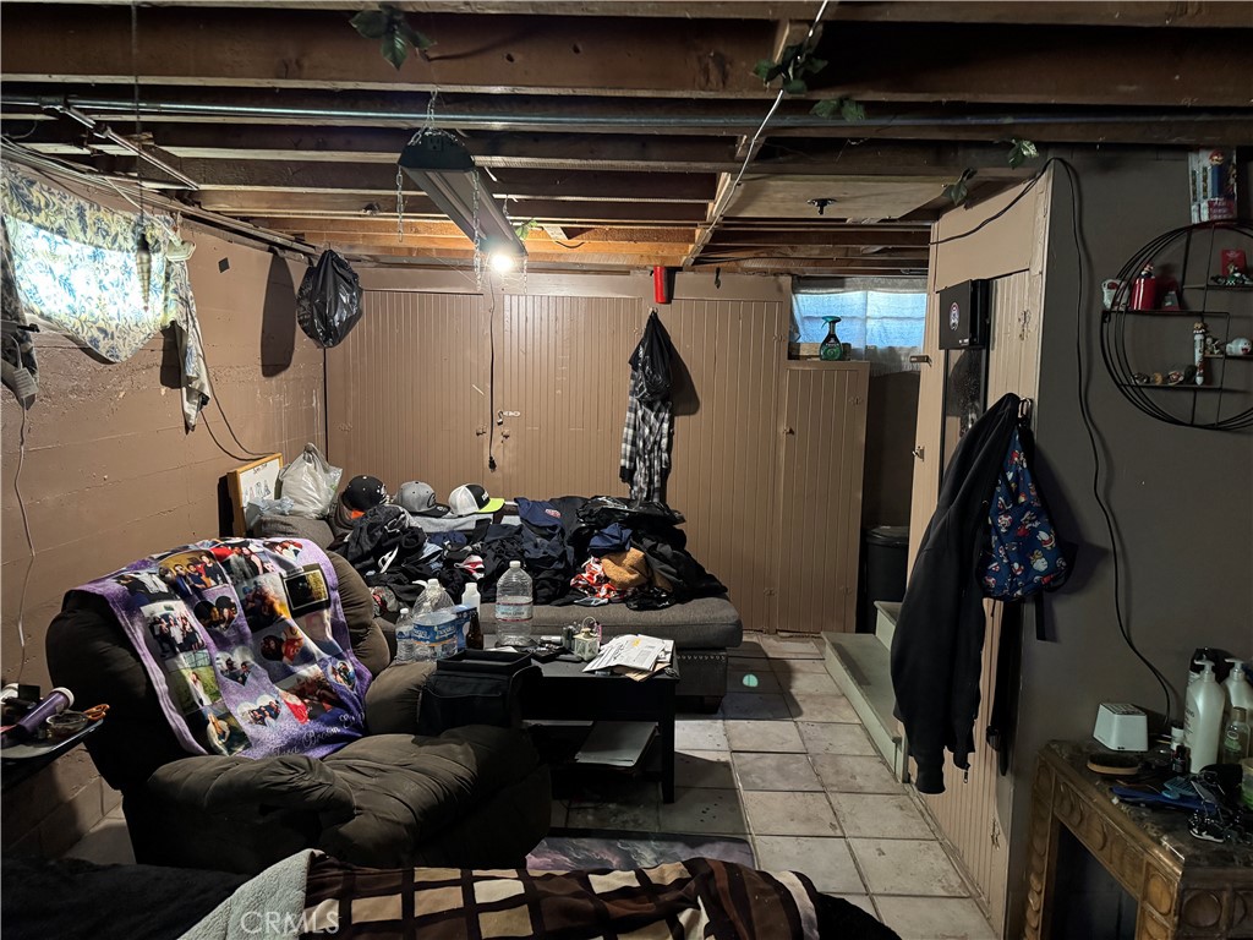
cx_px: 626
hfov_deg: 71.6
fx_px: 869
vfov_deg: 56.8
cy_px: 470
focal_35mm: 24
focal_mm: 6.76
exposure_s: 1/40
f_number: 1.78
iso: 1000
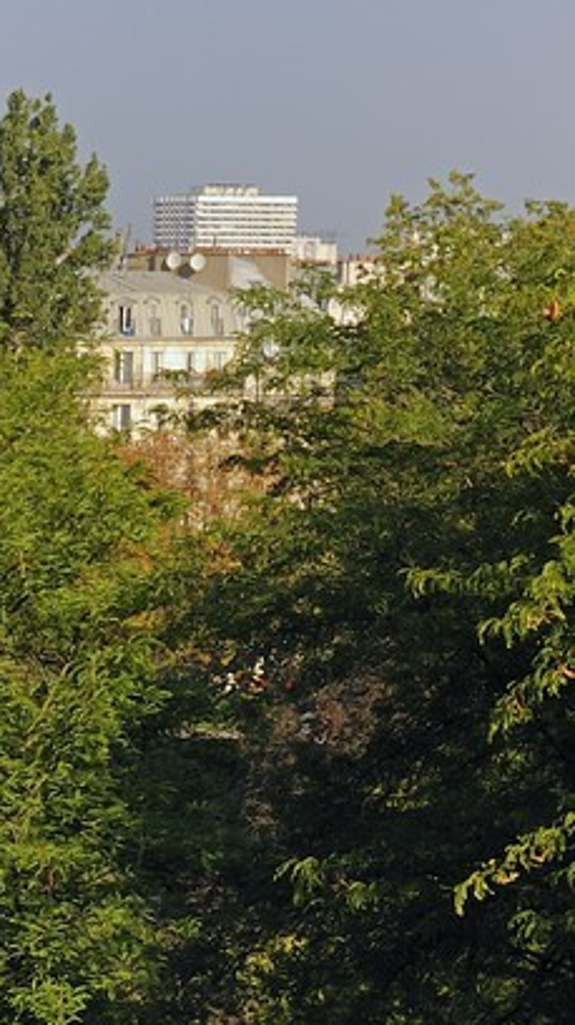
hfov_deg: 5.0
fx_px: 6136
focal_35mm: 226
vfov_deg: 9.5
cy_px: 854
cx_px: -1424
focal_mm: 55
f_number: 10
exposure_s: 1/160
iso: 200
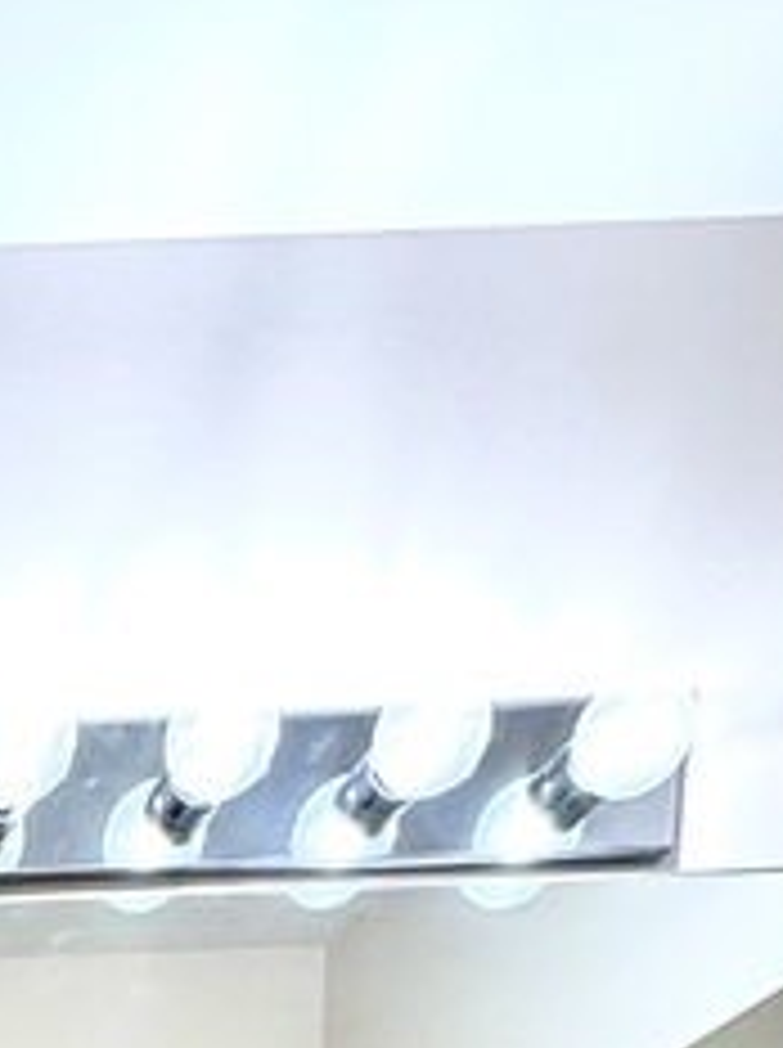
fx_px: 1966
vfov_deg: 18.8
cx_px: -495
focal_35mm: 65
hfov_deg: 18.9
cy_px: 2092
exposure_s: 1/120
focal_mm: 2.22
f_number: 2.2
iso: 250
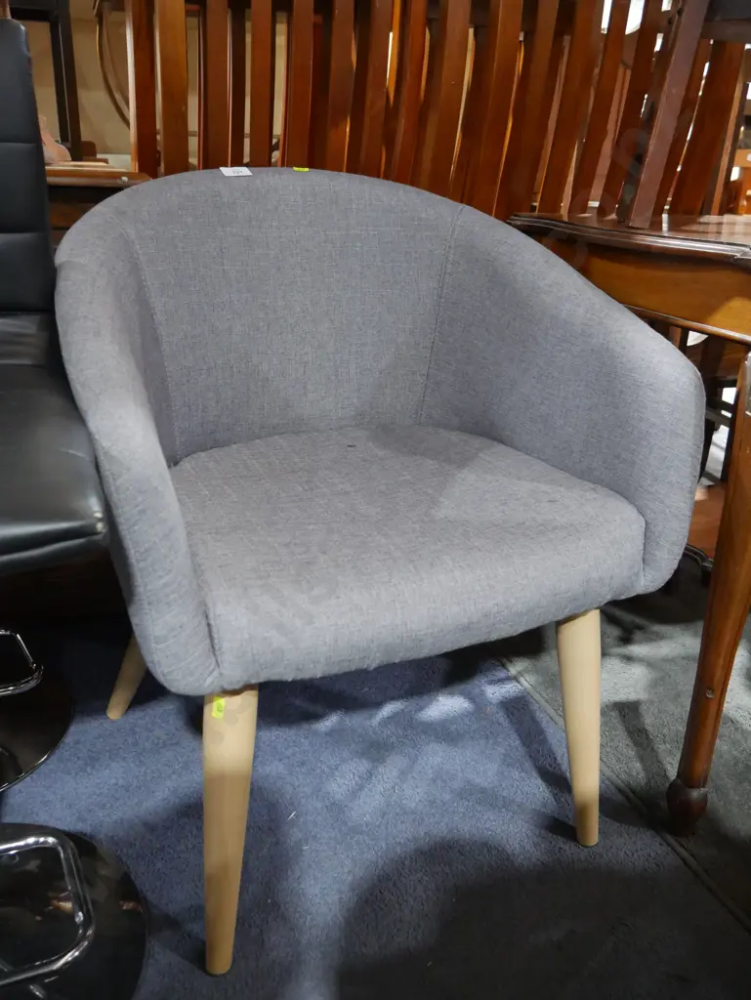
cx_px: 376
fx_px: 809
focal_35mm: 28
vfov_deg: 63.4
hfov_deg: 49.8
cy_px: 500
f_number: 3.5
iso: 2500
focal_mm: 14
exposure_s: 1/60
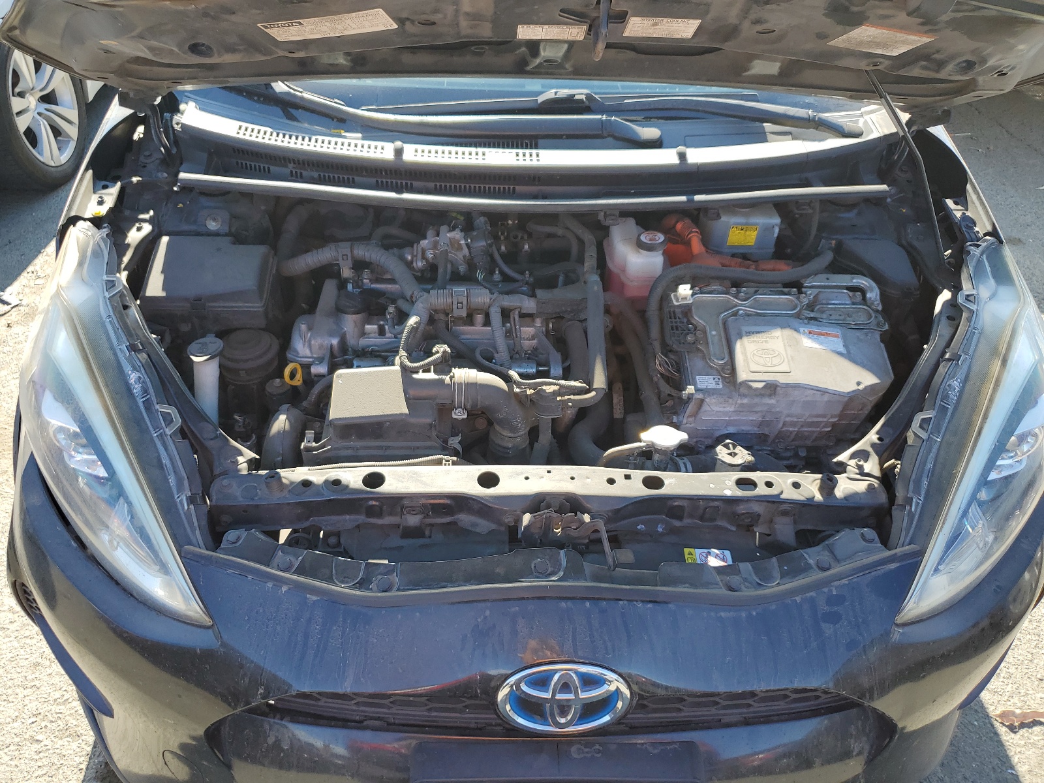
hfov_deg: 67.3
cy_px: 392
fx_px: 784
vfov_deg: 53.1
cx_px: 522
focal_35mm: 26
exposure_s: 1/500
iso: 50
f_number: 1.5
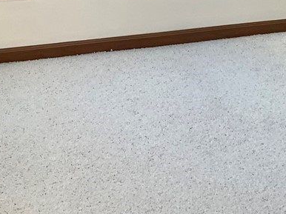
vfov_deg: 18.6
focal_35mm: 77
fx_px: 636
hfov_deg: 25.3
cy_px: 1
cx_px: 133
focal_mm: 3
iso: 100
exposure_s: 1/60
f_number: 1.8
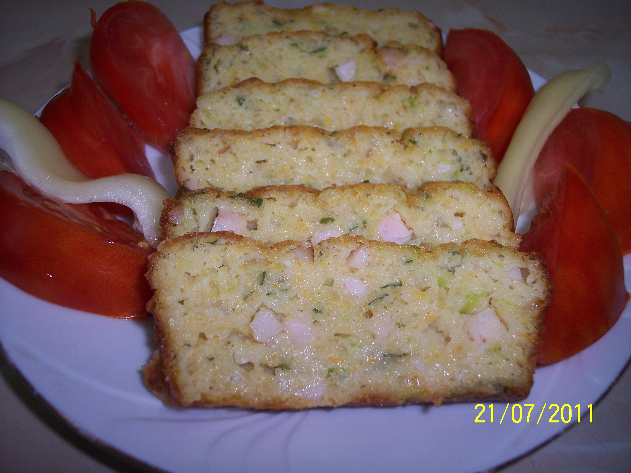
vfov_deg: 36.8
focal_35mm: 39
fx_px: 711
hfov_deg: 47.9
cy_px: 236
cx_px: 316
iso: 100
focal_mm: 8
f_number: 2.8
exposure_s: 1/60
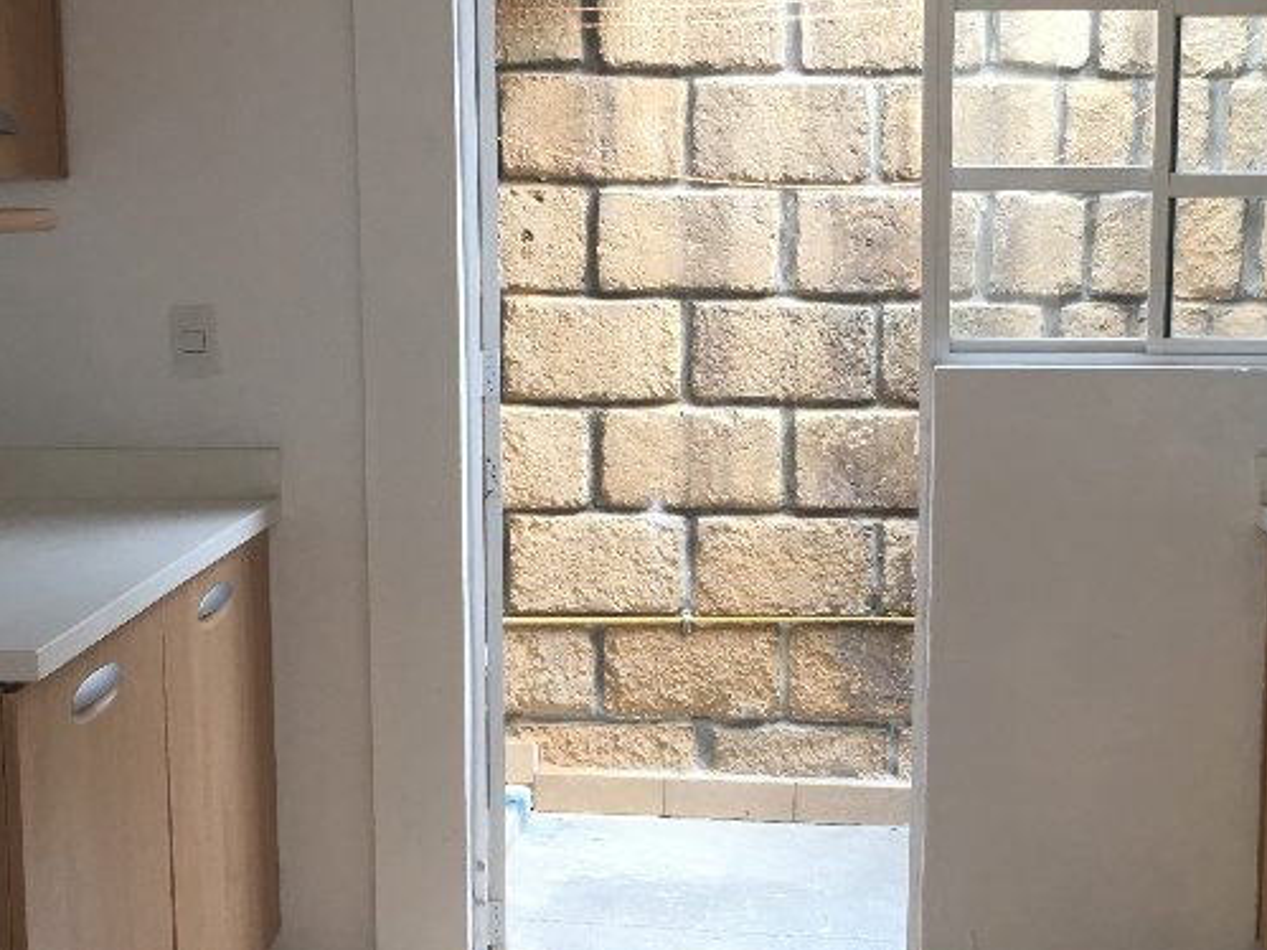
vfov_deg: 23.6
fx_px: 2269
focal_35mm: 62
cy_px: 582
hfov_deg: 31.0
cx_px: 820
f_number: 2.2
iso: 25
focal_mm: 4.15
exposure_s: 1/40
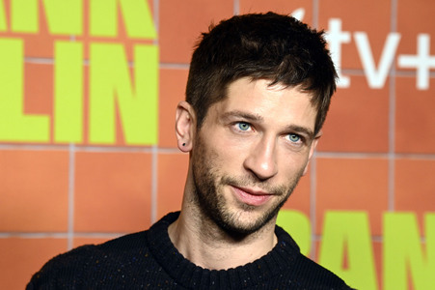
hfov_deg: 13.3
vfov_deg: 8.8
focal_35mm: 155
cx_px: 218
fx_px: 1871
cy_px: 145
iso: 4000
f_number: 6.3
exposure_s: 1/400
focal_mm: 155
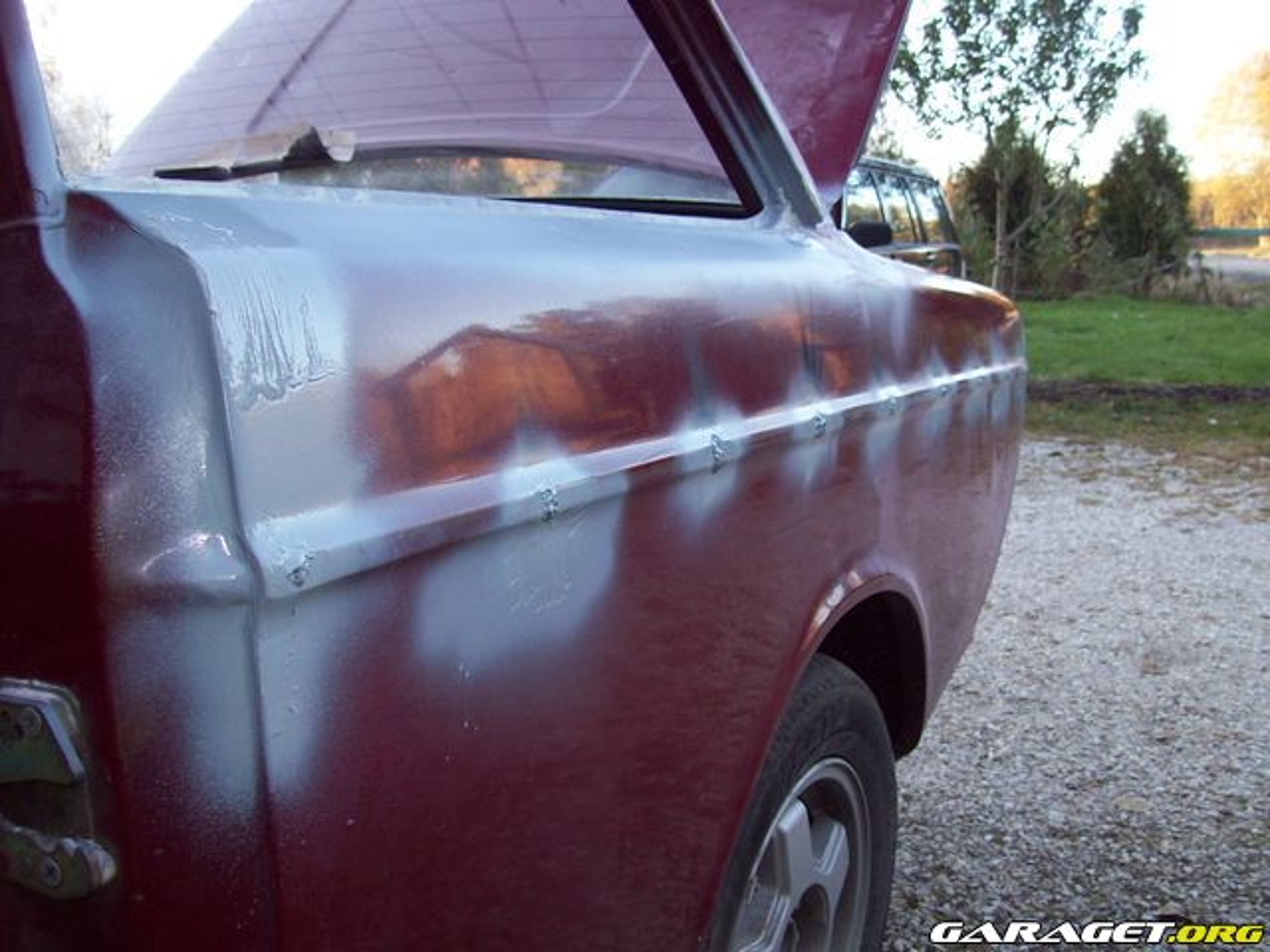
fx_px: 1321
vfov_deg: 39.7
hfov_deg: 51.4
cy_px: 476
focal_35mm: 36
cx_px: 635
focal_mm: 6
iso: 80
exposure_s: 1/64
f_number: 2.7
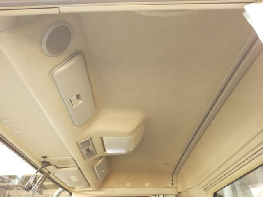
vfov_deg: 46.8
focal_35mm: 30
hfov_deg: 60.0
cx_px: 132
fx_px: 228
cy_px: 98
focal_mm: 4
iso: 50
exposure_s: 1/40
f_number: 2.2
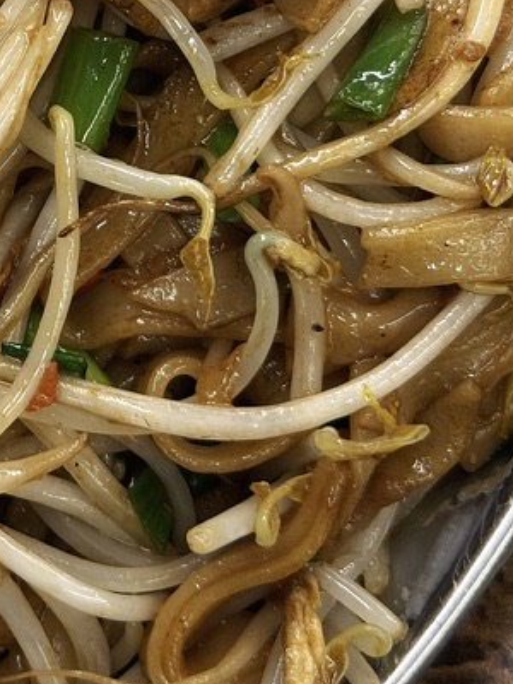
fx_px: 2430
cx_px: -41
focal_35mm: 123
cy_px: -17
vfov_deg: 15.7
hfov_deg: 11.9
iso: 250
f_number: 1.78
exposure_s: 1/33
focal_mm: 6.76
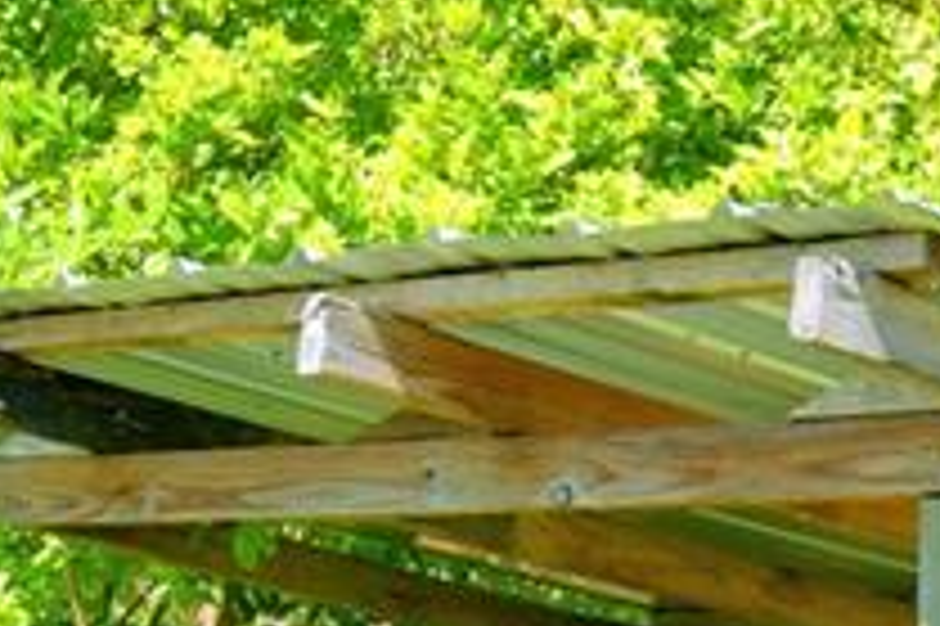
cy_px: 1022
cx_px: 1003
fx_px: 3835
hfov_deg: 13.7
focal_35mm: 147
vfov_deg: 9.0
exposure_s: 1/500
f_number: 5.6
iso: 180
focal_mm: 20
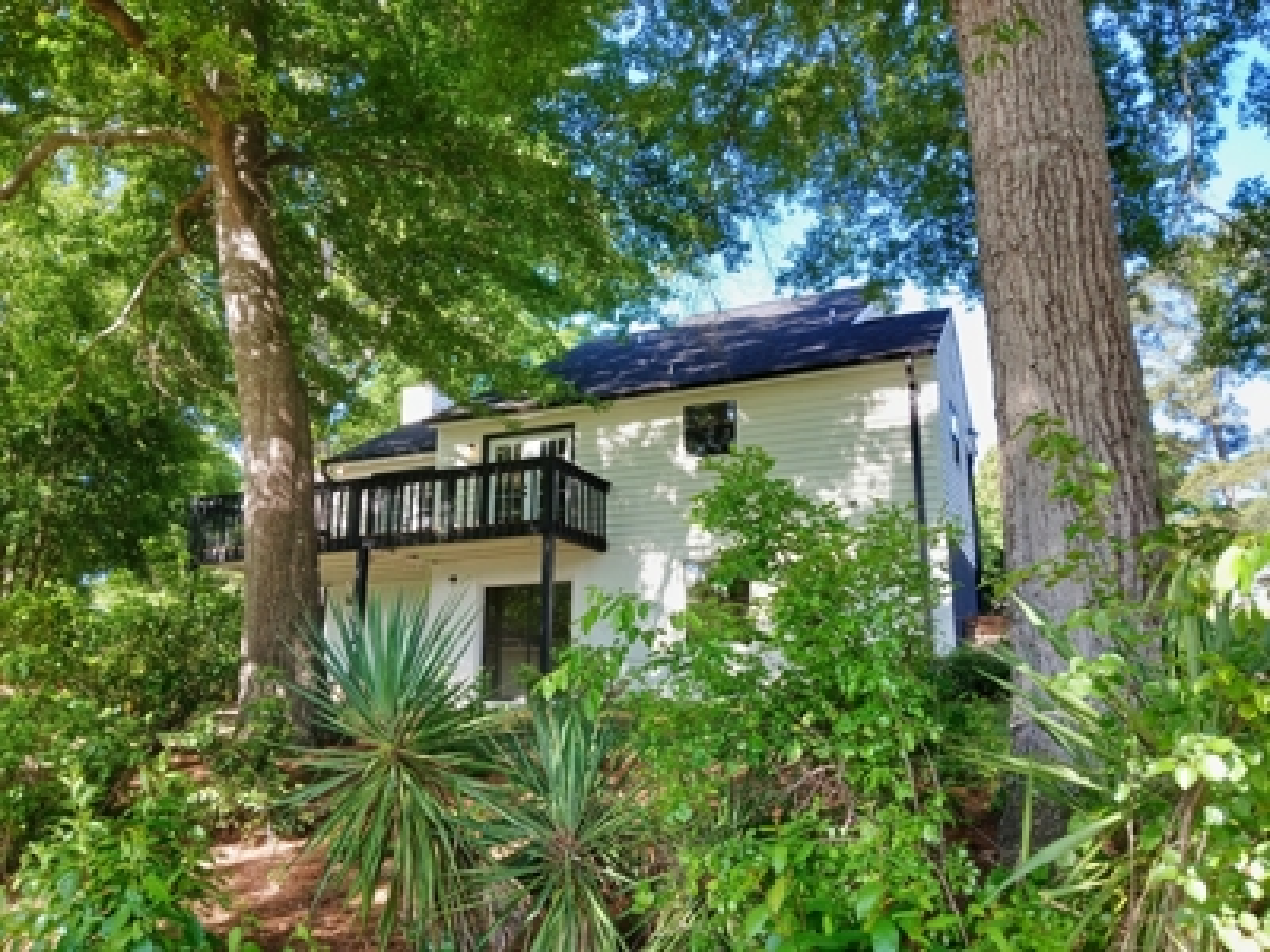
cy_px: 476
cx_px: 635
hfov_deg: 67.3
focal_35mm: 26
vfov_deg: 53.1
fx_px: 954
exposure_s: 1/100
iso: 25
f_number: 1.8
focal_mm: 3.98
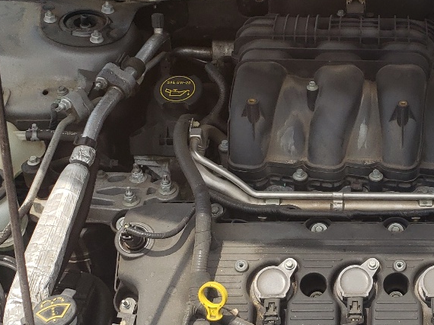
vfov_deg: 20.0
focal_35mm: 73
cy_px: 239
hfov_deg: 25.3
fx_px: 915
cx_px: 444
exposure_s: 1/2000
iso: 50
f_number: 1.5
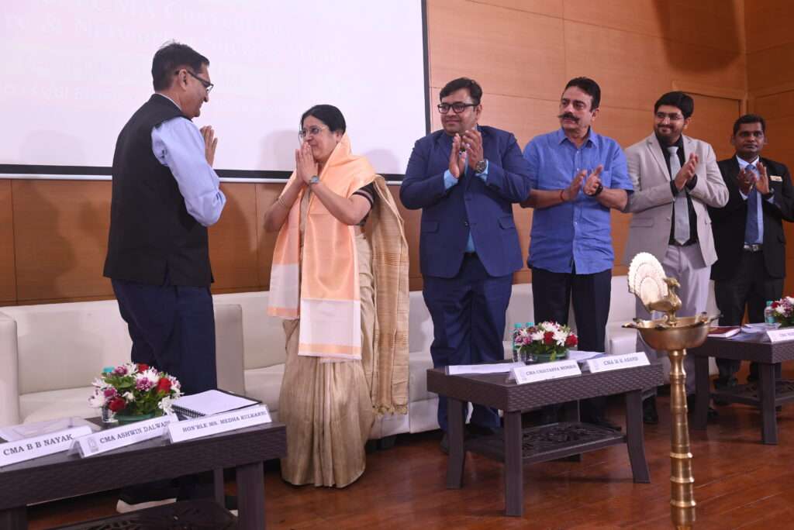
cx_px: 397
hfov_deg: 55.8
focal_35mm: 34
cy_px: 265
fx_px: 750
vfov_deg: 38.9
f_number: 4.5
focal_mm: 34
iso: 500
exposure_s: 1/160
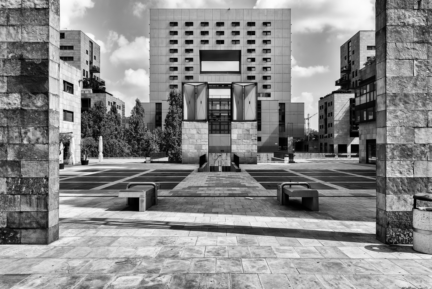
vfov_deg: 43.7
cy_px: 144
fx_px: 360
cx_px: 216
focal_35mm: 30
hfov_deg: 61.9
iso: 100
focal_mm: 30
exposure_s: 1/60
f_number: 16
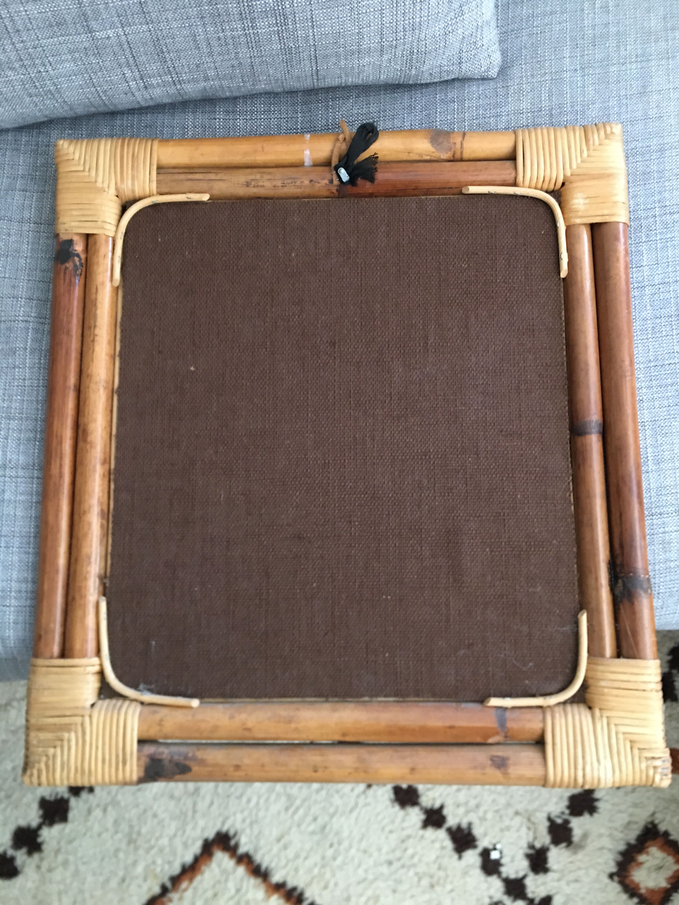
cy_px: 452
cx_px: 340
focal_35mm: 29
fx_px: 758
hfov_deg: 48.2
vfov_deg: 61.7
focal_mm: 4.15
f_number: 2.2
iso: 100
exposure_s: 1/10
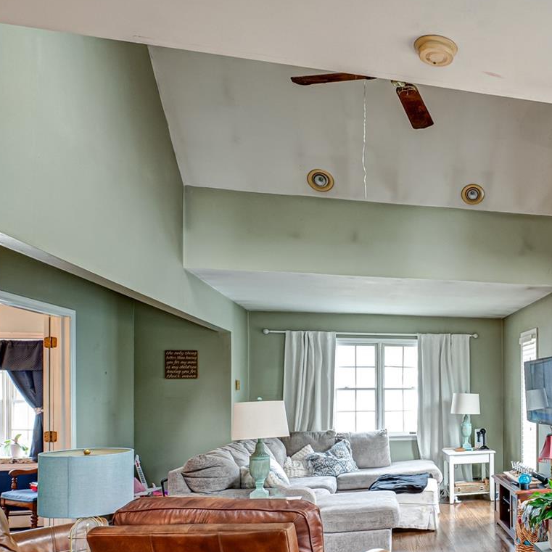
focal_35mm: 32
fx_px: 577
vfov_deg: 50.0
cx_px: 559
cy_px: 379
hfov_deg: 43.4
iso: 400
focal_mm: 14
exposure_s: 1/6
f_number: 8
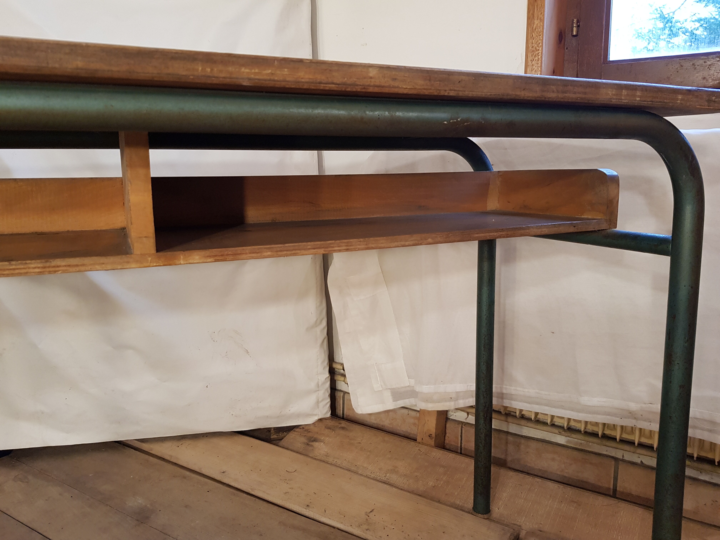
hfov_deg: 67.3
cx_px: 360
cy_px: 270
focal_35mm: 26
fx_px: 541
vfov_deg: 53.1
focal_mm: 4.2
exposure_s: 1/50
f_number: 1.7
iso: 160
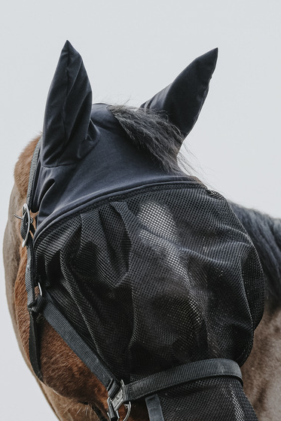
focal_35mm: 264
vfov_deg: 7.8
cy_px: 300
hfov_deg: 5.2
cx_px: 165
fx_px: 3089
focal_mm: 96.2
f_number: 4
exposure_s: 1/1000
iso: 640
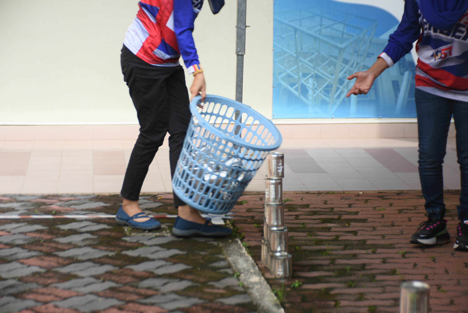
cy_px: 156
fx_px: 1366
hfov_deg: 19.4
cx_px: 234
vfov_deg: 13.1
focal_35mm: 105
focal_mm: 70
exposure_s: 1/160
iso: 125
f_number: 5
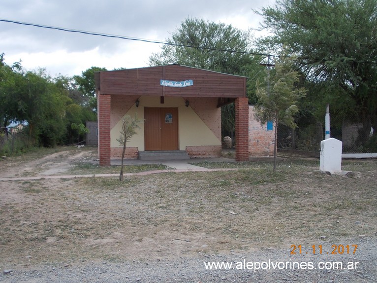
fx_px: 414
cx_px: 188
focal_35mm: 38
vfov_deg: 37.7
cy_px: 142
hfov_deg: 49.0
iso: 80
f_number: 3.1
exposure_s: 1/500
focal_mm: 5.3
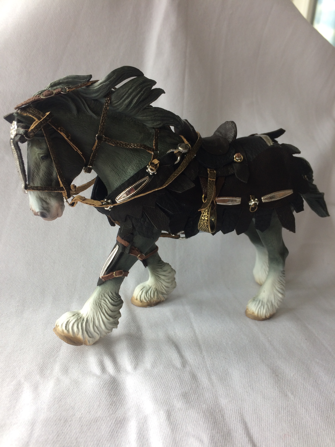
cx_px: 168
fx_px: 374
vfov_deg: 61.7
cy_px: 224
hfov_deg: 48.2
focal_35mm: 29
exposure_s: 1/114
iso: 32
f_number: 2.2
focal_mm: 4.15
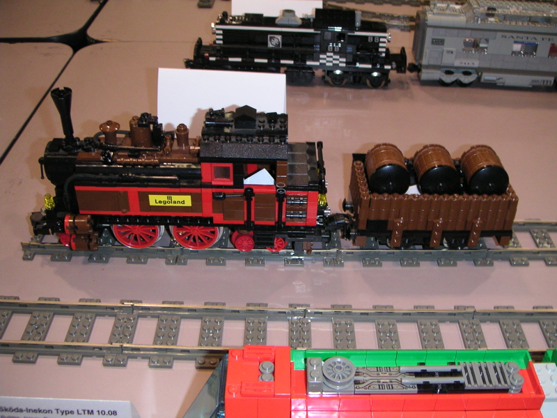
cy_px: 209
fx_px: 611
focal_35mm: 38
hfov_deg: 49.0
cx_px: 278
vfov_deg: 37.7
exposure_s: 1/45
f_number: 2.8
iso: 160
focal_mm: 6
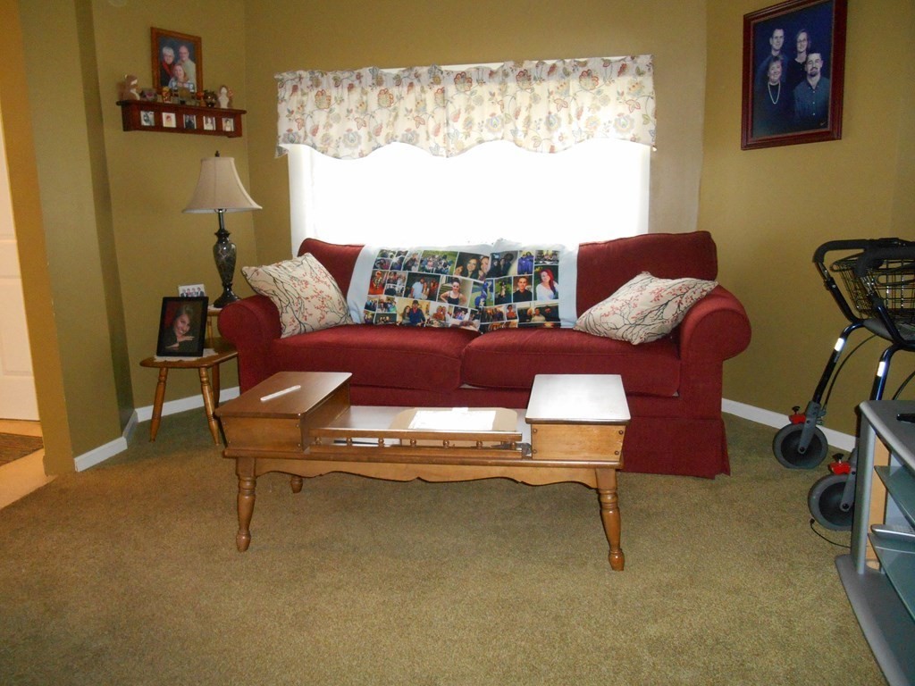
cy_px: 343
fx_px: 687
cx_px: 458
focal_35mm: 26
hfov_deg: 67.3
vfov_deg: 53.1
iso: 560
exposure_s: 1/25
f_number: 3.4
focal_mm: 4.7
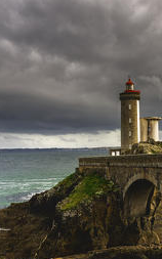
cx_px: 129
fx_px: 290
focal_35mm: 41
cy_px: 229
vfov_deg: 44.3
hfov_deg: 30.5
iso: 100
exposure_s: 1/8
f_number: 10
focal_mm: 17
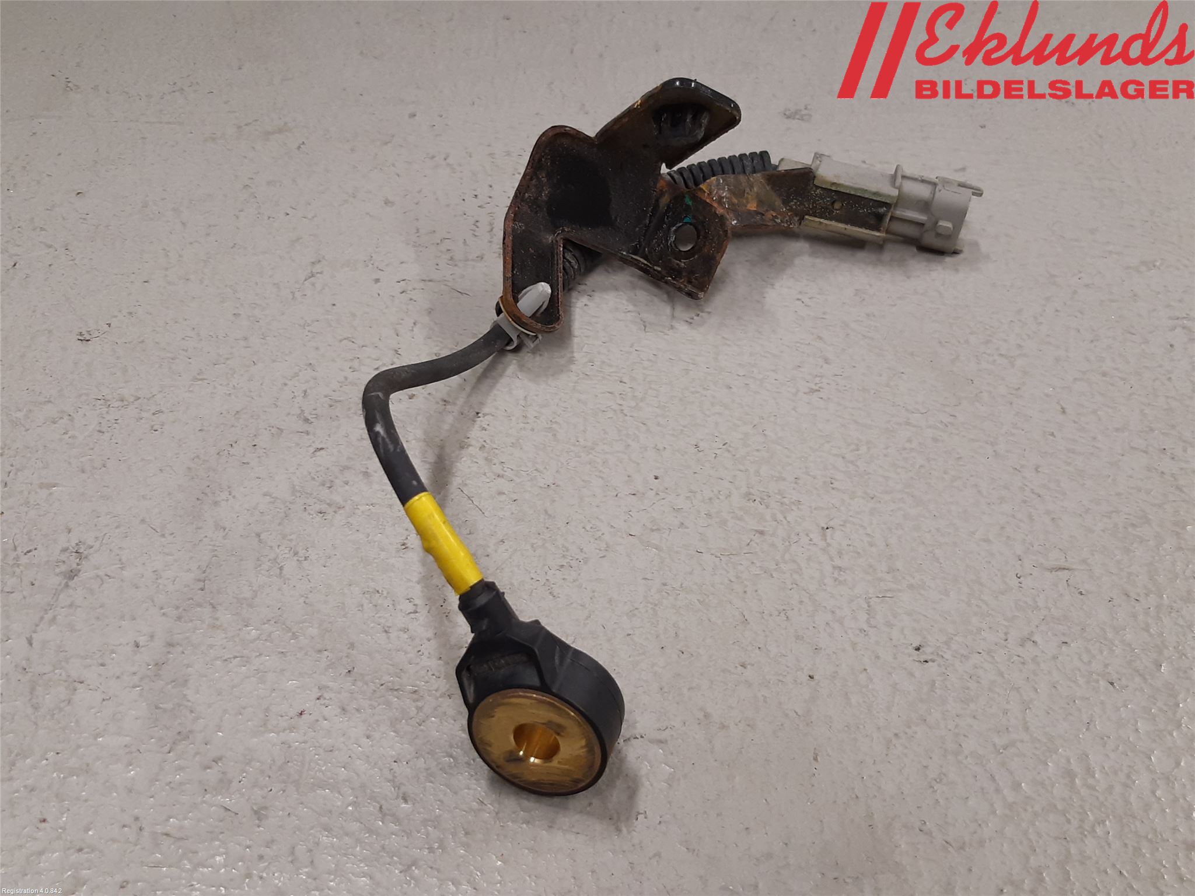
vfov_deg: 53.1
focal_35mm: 26
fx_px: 898
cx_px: 598
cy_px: 448
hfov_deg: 67.3
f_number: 1.7
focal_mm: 3.93
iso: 100
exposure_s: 1/50
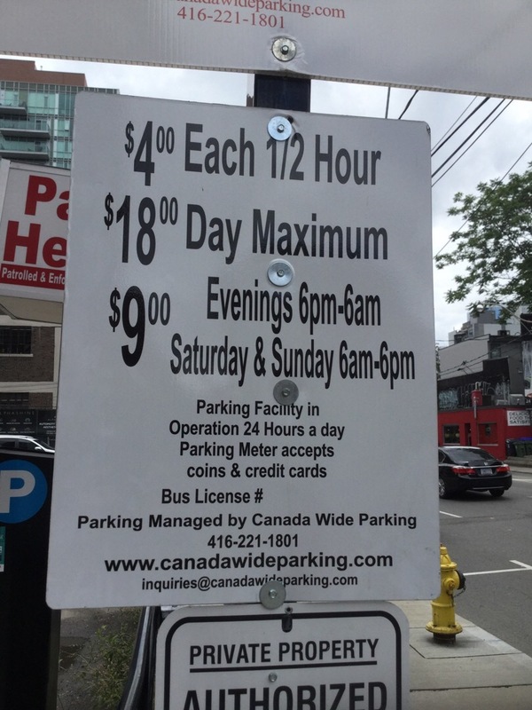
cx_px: 266
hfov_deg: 45.4
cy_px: 355
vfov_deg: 58.4
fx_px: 635
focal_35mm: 31
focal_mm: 3.3
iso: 25
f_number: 2.4
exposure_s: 1/936
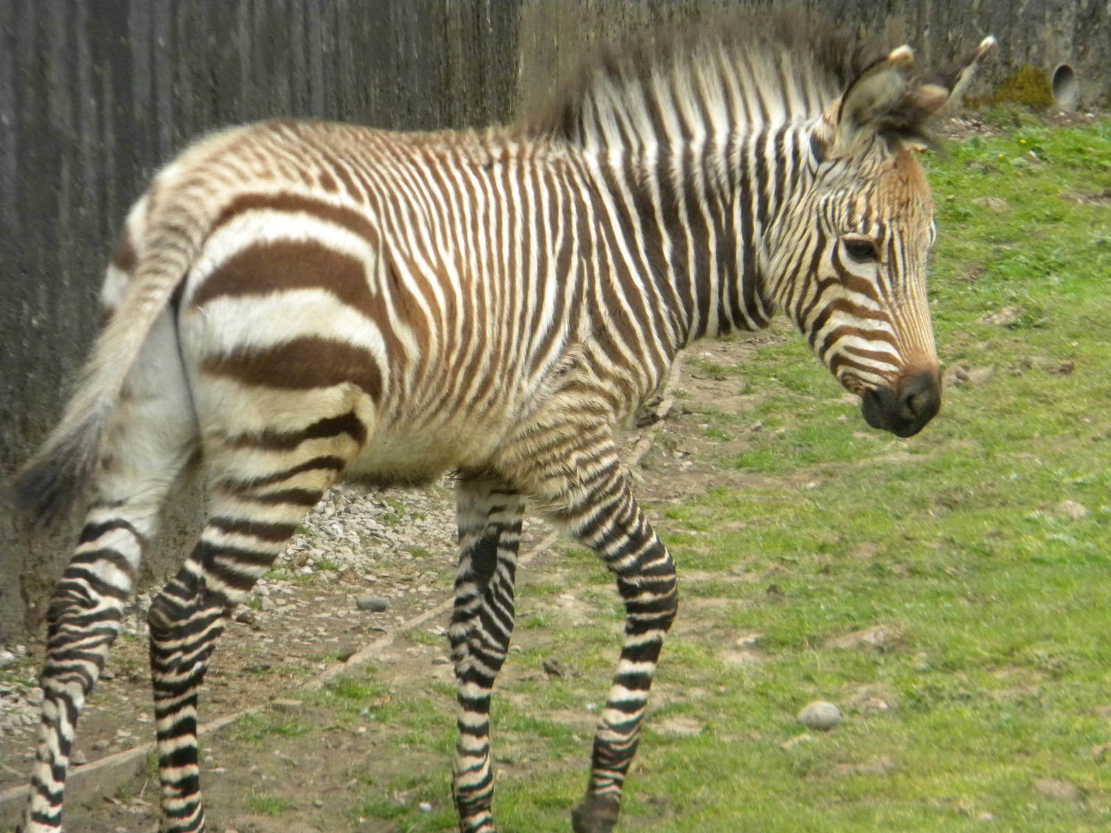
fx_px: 8922
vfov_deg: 5.3
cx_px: 556
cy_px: 416
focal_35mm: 278
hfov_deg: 7.1
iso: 400
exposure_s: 1/447
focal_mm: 50.4
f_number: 5.4
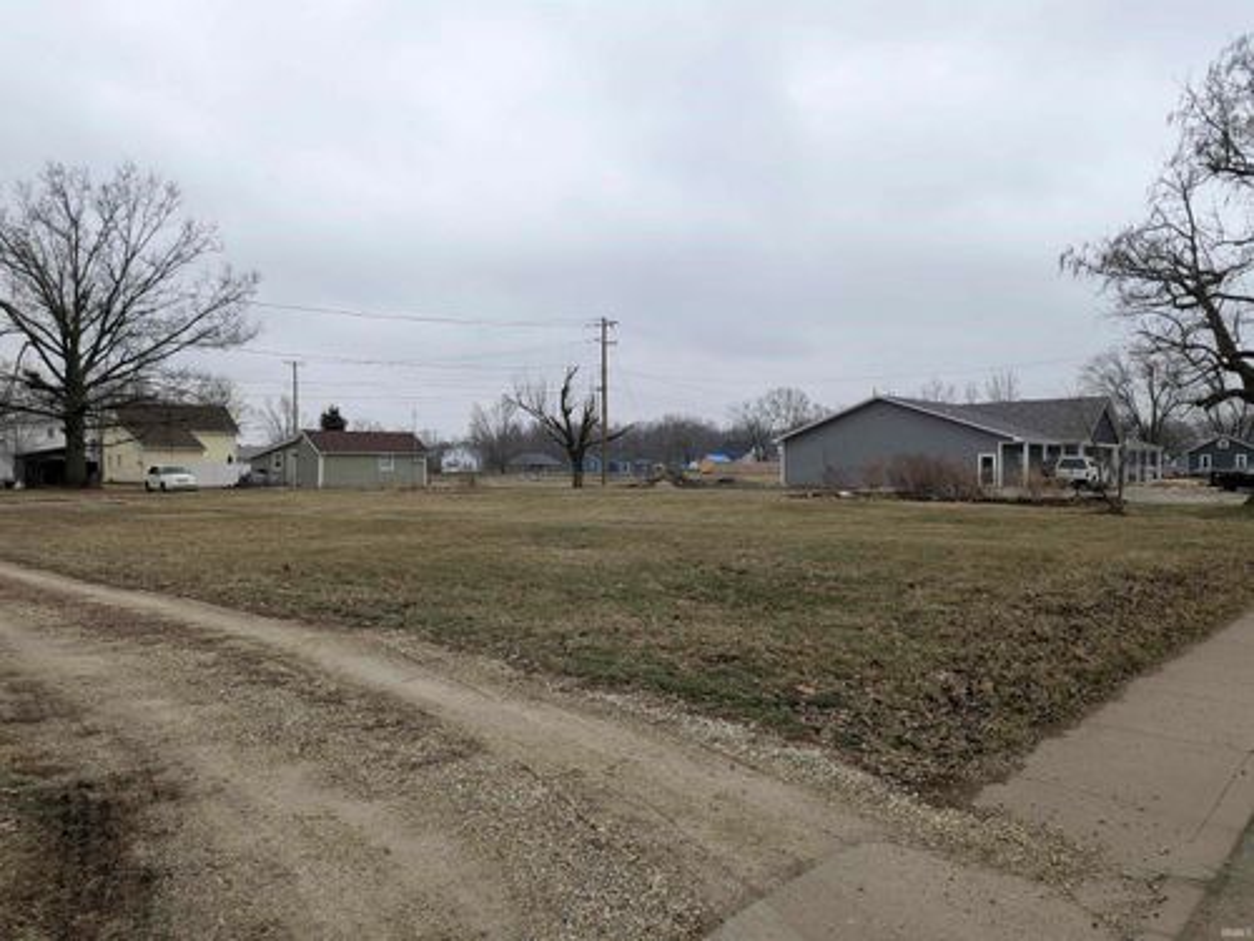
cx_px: 627
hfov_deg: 71.6
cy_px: 470
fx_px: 869
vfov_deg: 56.8
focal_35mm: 24
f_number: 1.7
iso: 30
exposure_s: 1/279
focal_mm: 4.53
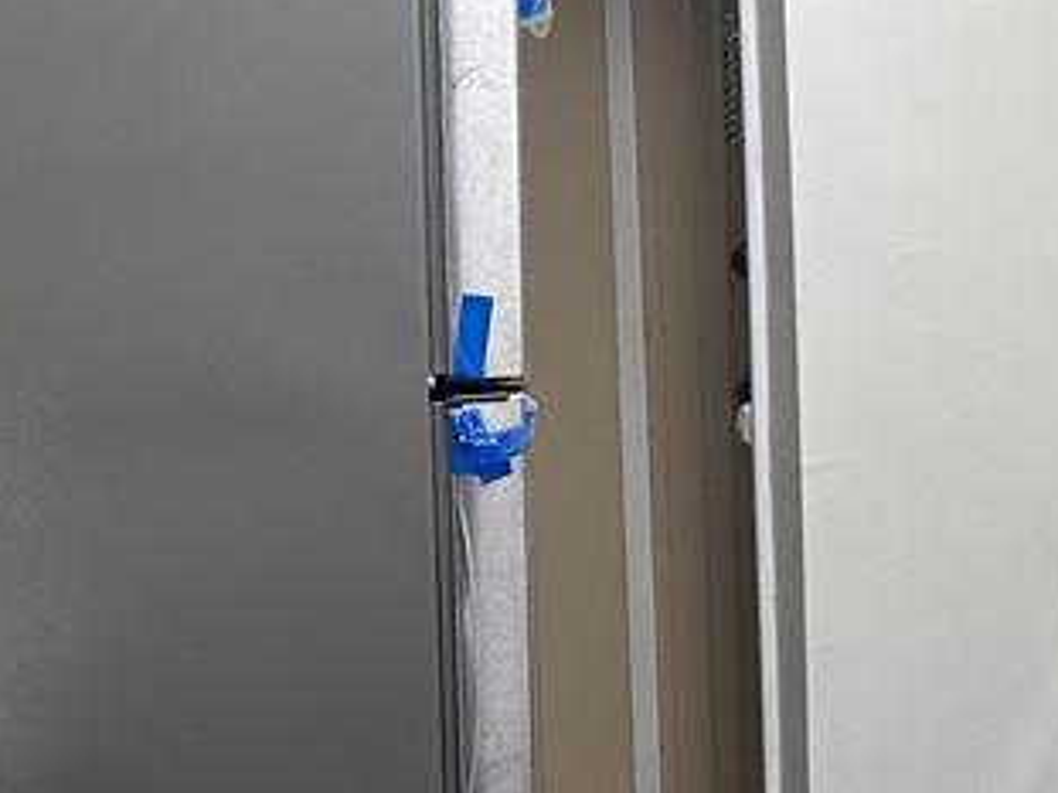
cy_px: 255
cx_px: 1596
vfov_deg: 18.6
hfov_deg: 20.9
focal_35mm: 79
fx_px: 2414
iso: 125
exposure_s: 1/120
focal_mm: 6.86
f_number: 1.78
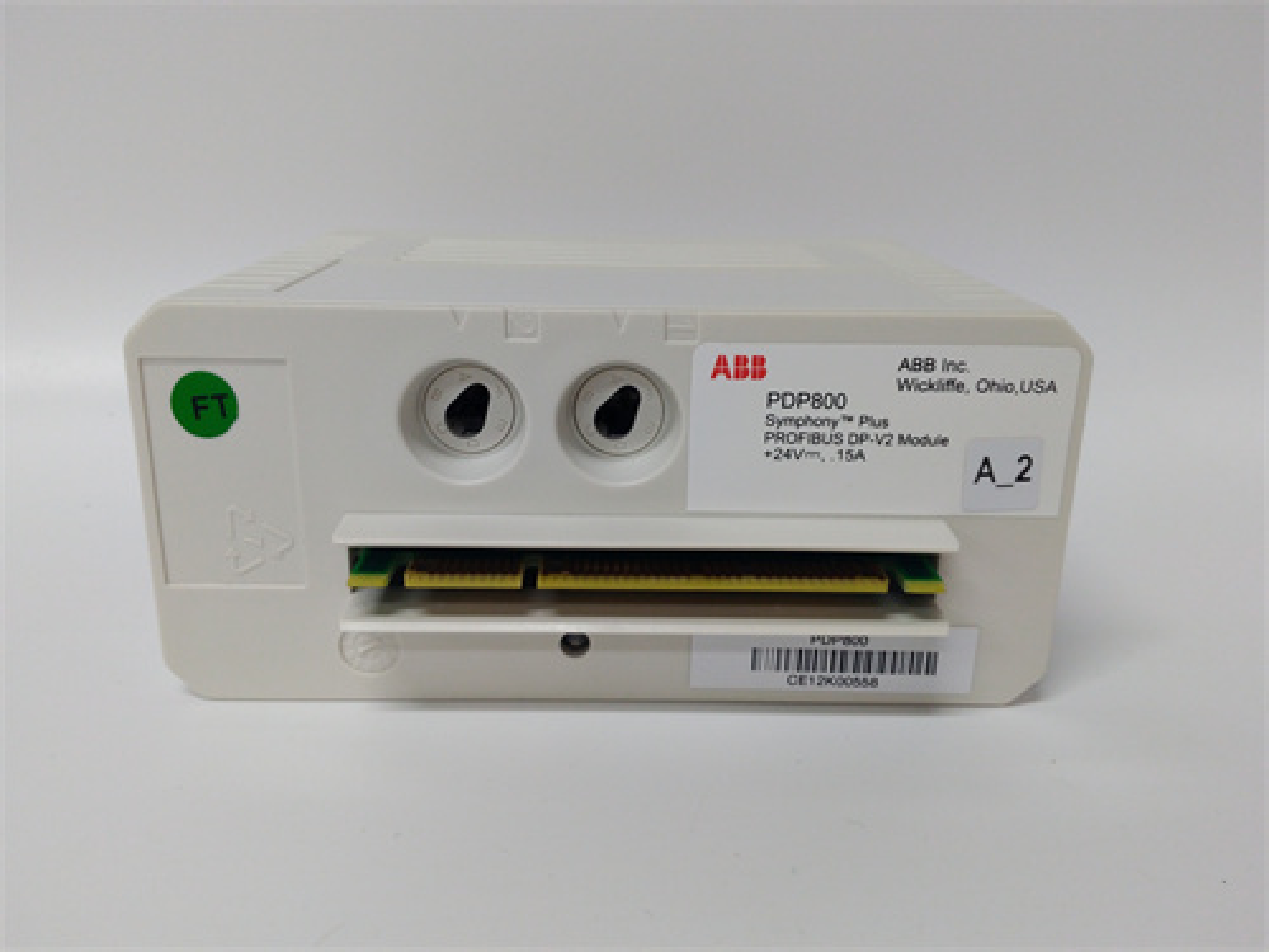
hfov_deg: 65.3
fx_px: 990
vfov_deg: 51.4
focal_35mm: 27
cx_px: 634
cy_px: 476
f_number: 2
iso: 157
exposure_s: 1/33
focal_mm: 3.79
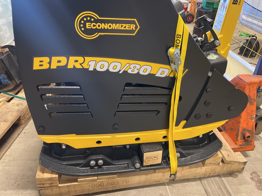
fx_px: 204
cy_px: 98
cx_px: 130
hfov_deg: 65.3
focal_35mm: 27
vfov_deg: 51.4
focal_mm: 5.7
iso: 160
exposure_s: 1/60
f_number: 1.5
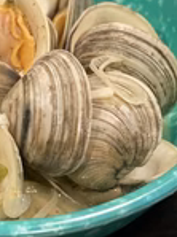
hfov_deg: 10.5
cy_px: -24
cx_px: 5
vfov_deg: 13.8
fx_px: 959
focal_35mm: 140
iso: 250
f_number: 2
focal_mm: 6
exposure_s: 1/40
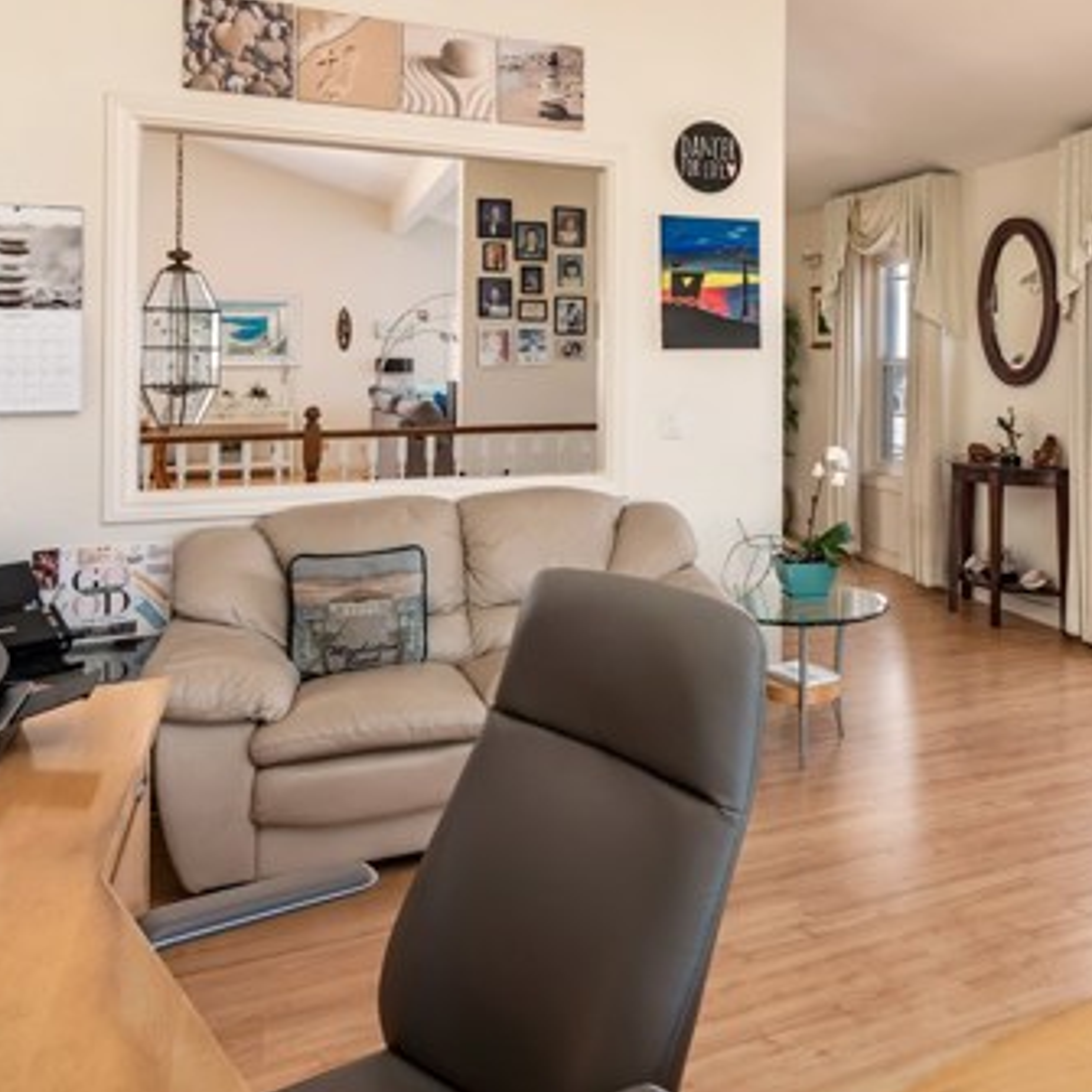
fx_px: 928
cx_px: 799
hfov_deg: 58.3
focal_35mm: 26
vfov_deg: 60.8
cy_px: 484
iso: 250
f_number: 9
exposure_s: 1/13
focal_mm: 16
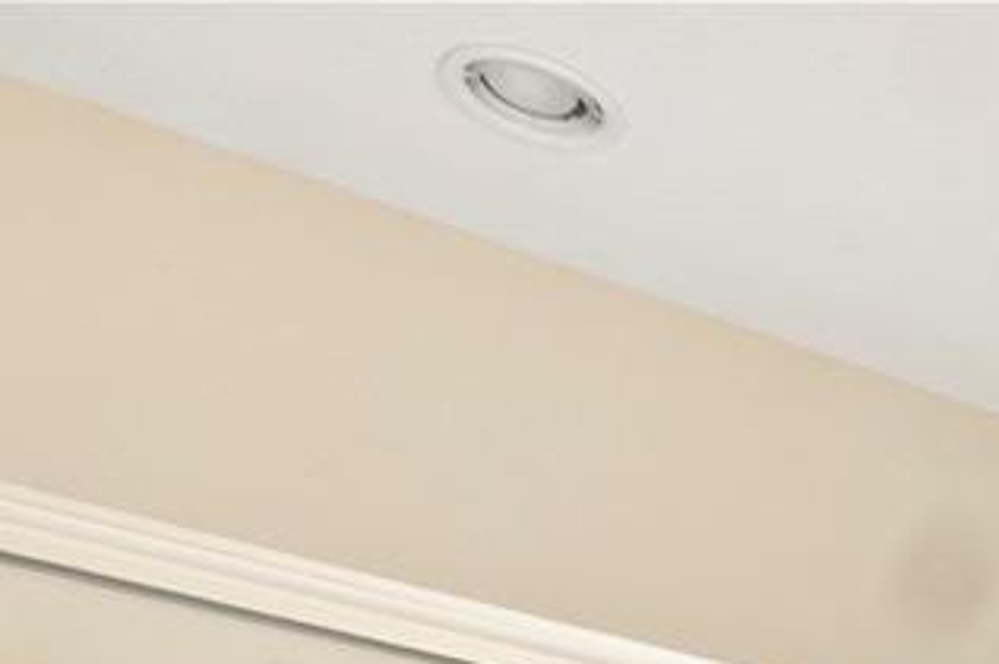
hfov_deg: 16.7
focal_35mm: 76
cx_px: 2175
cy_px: 1682
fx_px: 2107
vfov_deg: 12.8
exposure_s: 2
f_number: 8
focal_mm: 10
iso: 100
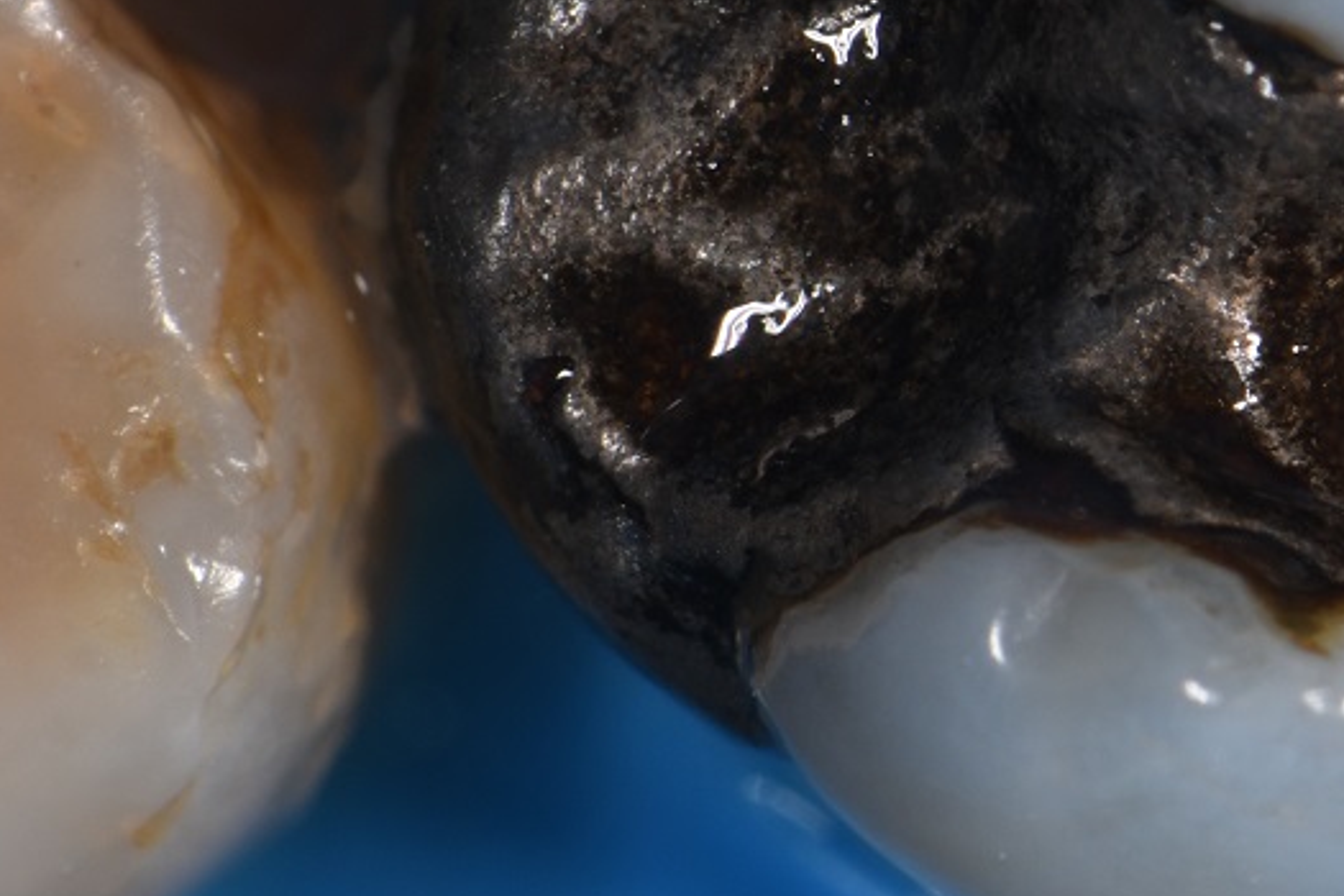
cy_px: 179
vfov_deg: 3.4
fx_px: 15081
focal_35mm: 404
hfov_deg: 5.1
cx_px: 1298
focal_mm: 105
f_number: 32
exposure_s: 1/160
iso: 200
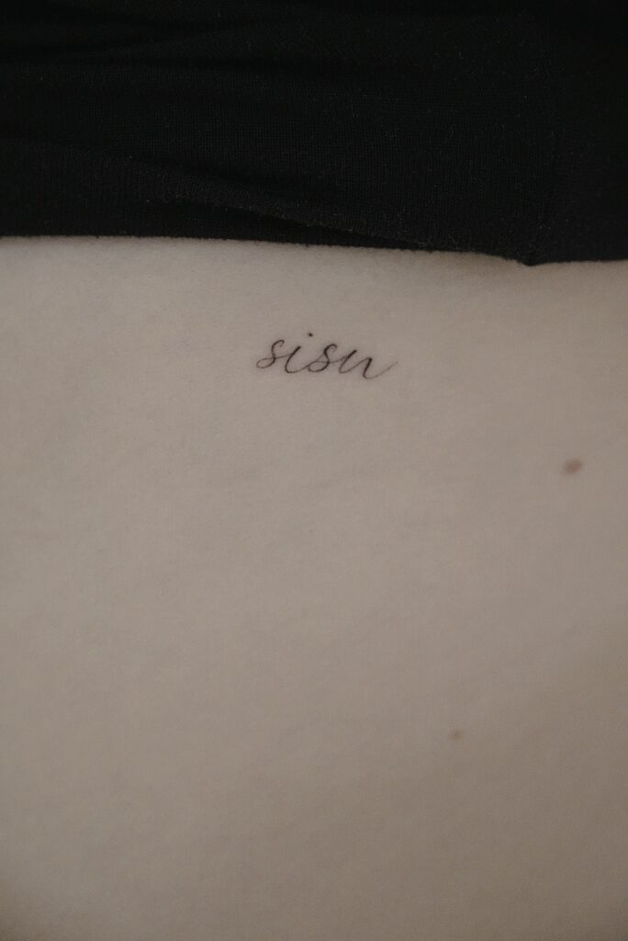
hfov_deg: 13.1
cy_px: 470
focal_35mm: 105
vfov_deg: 19.4
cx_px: 314
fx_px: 2744
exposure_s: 1/160
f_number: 4
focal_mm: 70
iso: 4000
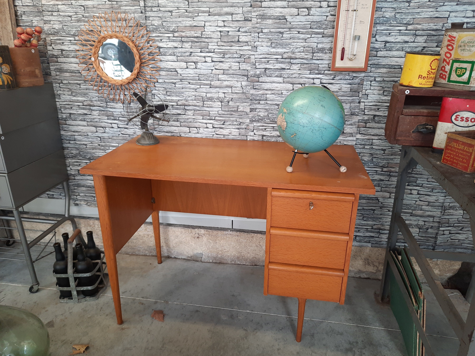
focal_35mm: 25
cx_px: 238
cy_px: 178
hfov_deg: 69.4
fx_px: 343
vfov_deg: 54.9
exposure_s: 1/50
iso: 100
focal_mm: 4.6
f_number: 2
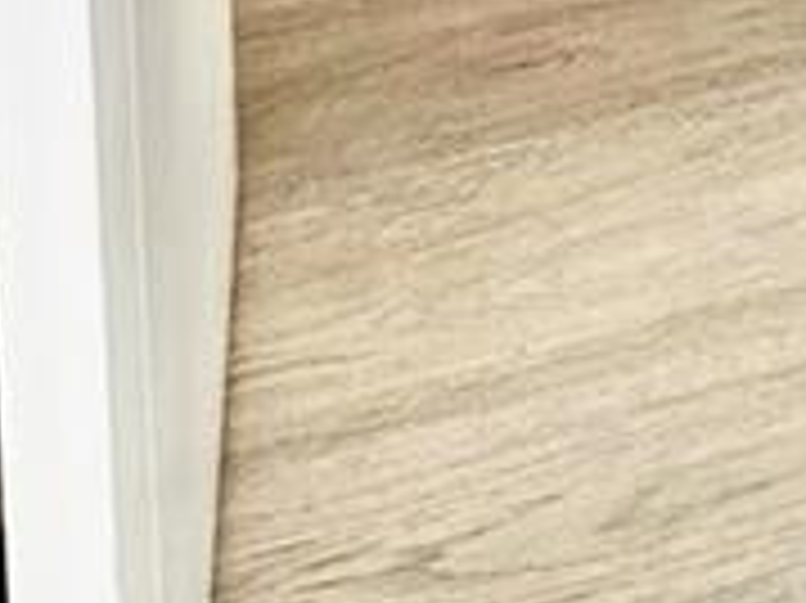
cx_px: 1653
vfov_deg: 10.9
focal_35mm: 94
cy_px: -1156
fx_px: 2187
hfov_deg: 15.9
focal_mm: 2.22
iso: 40
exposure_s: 1/135
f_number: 2.2
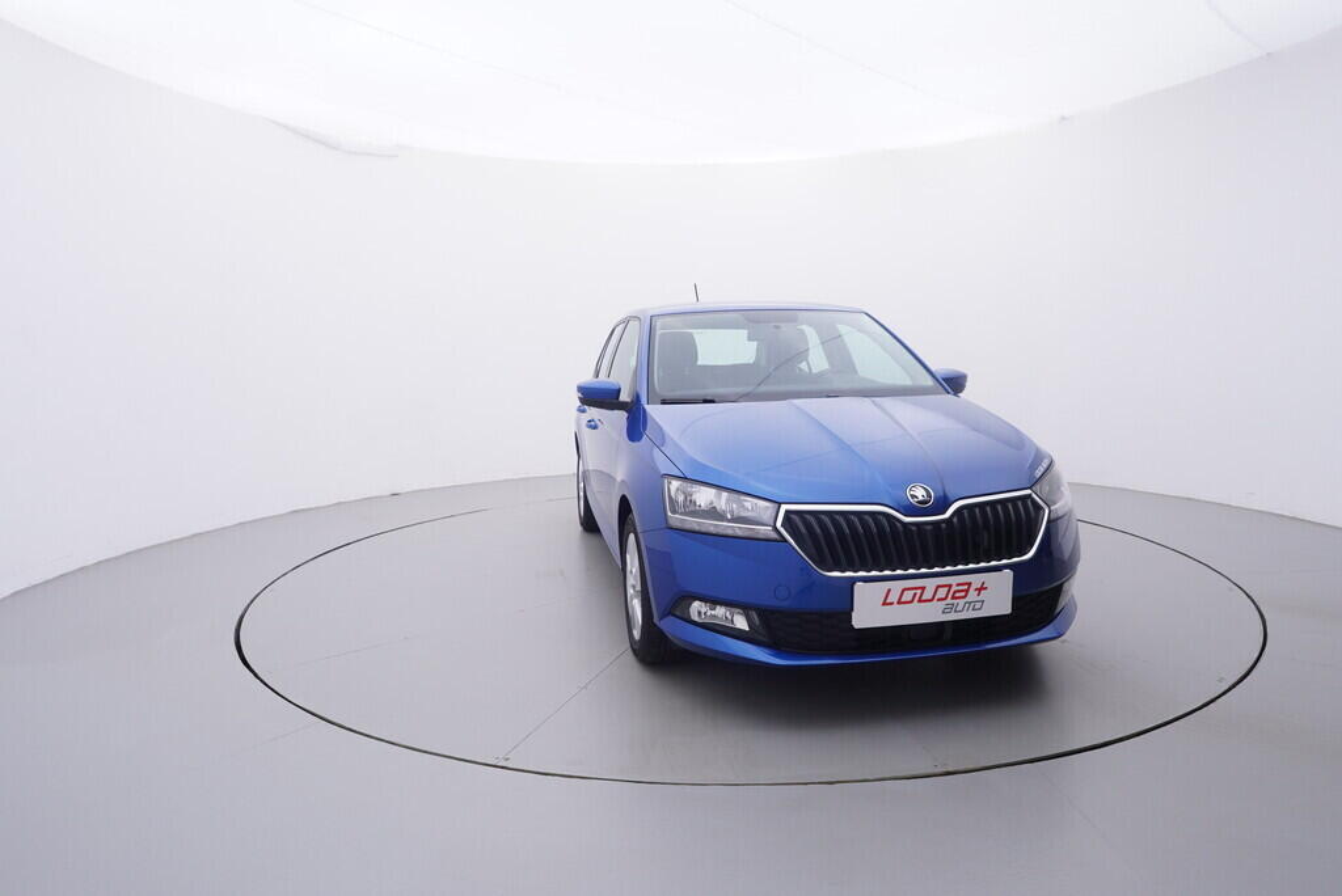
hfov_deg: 77.3
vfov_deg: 56.2
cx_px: 671
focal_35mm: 22
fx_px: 839
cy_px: 448
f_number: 5
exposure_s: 1/80
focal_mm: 15
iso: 200
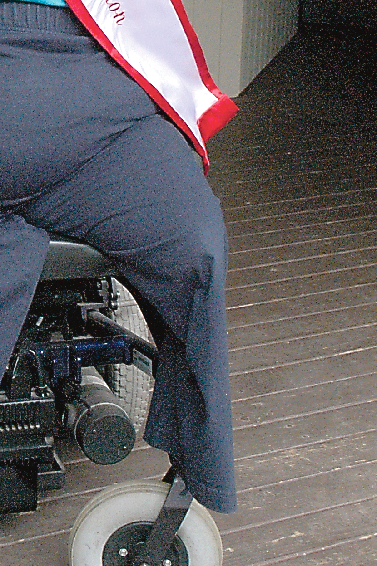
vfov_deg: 21.3
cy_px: 88
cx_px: -38
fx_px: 1479
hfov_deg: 14.2
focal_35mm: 94
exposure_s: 1/250
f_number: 8
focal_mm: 26
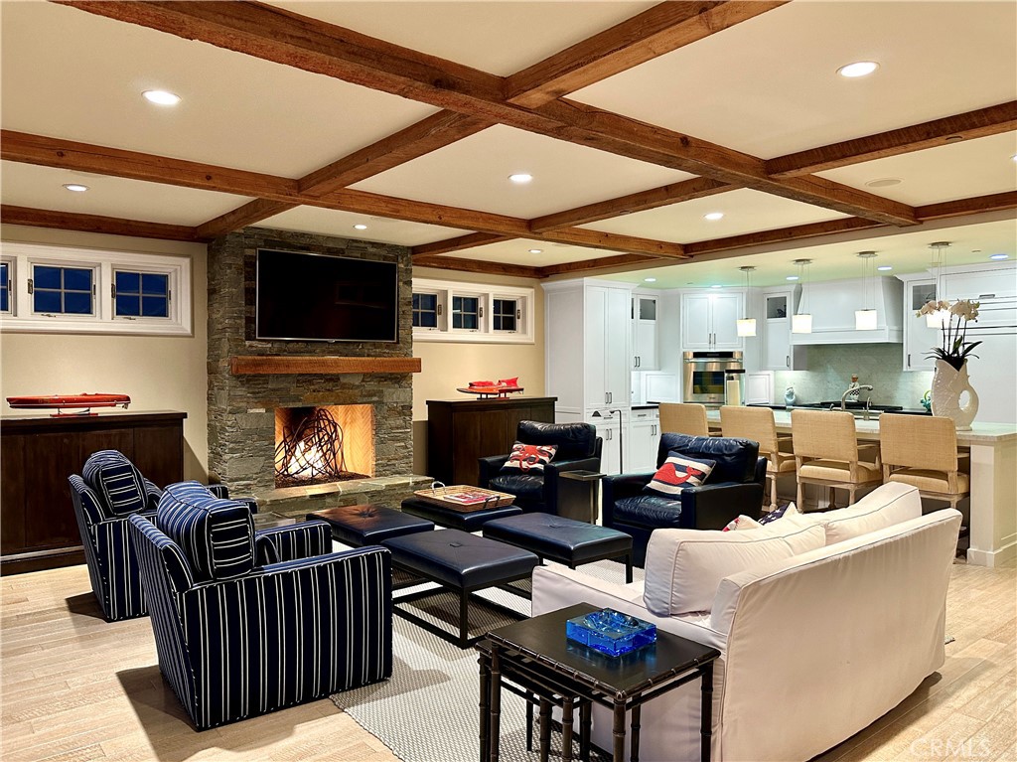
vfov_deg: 56.8
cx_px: 508
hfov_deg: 71.6
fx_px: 705
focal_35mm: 24
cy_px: 381
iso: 250
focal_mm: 6.86
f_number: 1.78
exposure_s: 1/60
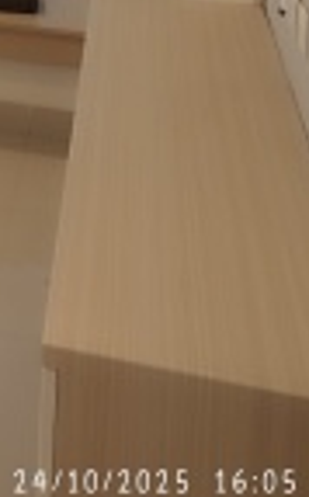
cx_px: -248
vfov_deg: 21.1
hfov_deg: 14.1
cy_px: -261
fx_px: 1108
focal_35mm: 82
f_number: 1.89
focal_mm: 5.89
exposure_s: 1/33.3
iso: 610
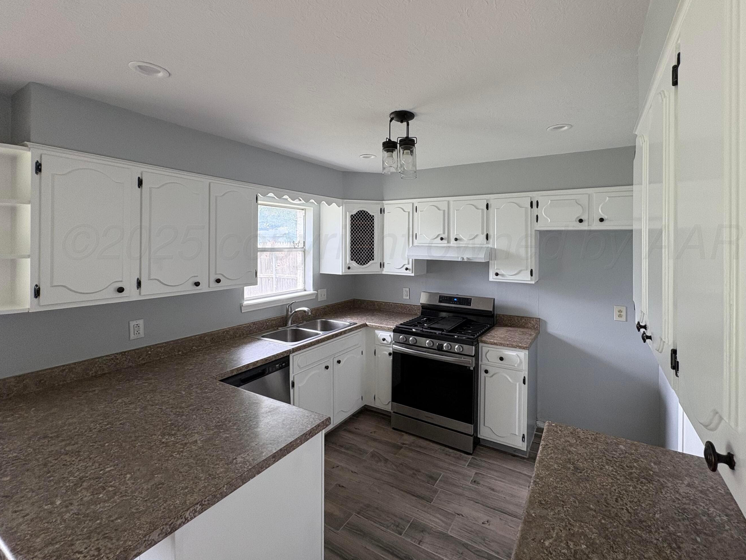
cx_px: 402
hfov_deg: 94.3
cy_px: 246
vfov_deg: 77.8
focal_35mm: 16
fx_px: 345
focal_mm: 2.22
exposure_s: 1/99
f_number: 2.2
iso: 125
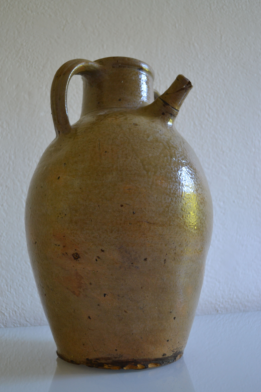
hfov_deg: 35.0
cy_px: 200
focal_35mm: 38
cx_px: 122
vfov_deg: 50.7
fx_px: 413
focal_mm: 22
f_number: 4
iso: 400
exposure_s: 1/25
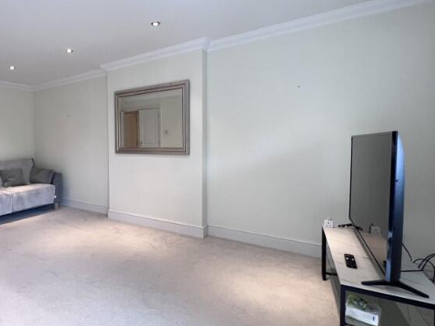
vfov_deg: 66.0
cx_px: 120
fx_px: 251
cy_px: 155
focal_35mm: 20
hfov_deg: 76.9
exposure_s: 1/100
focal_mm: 1.57
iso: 125
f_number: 1.8
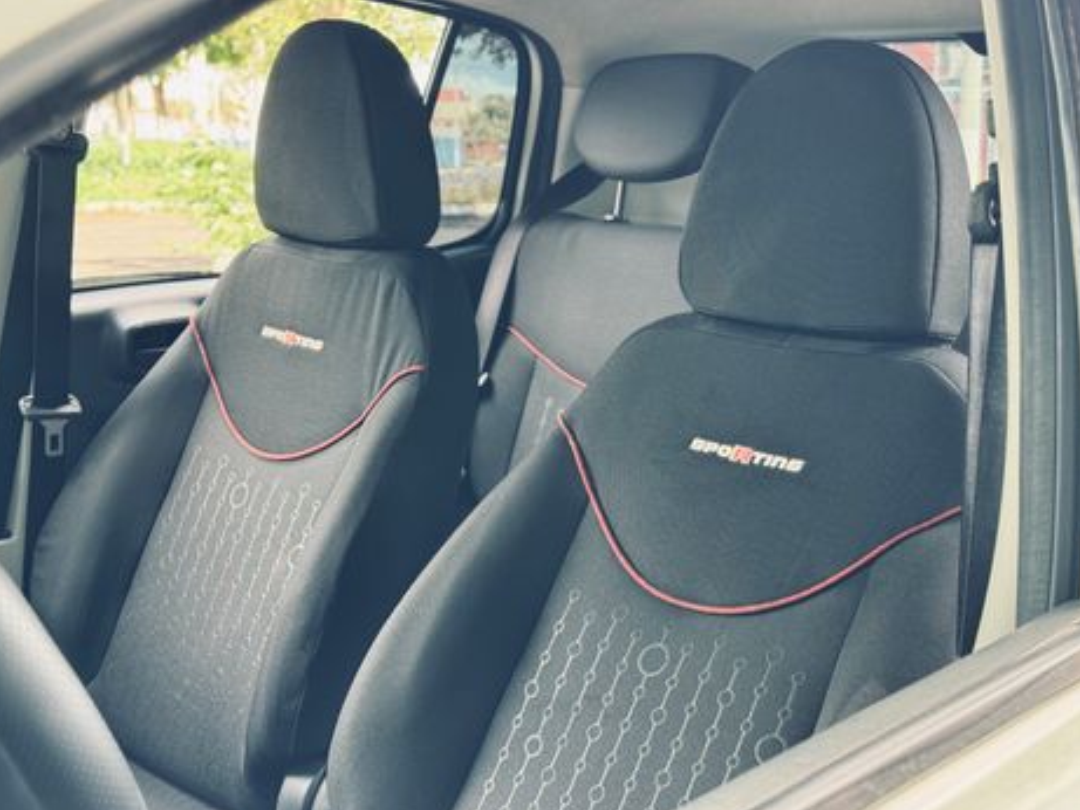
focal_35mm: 49
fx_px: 1529
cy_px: 412
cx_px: 536
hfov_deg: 38.9
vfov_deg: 29.7
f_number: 1.78
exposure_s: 1/94
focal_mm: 6.76
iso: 100
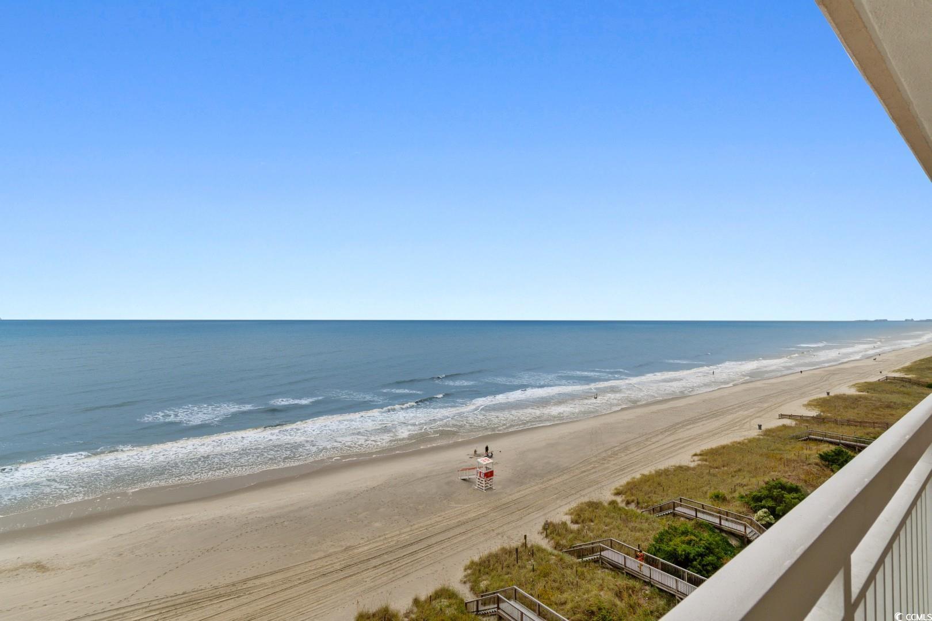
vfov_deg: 70.4
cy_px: 310
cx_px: 466
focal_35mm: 17
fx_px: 440
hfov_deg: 93.3
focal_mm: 11.5
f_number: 9
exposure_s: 1/320
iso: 100
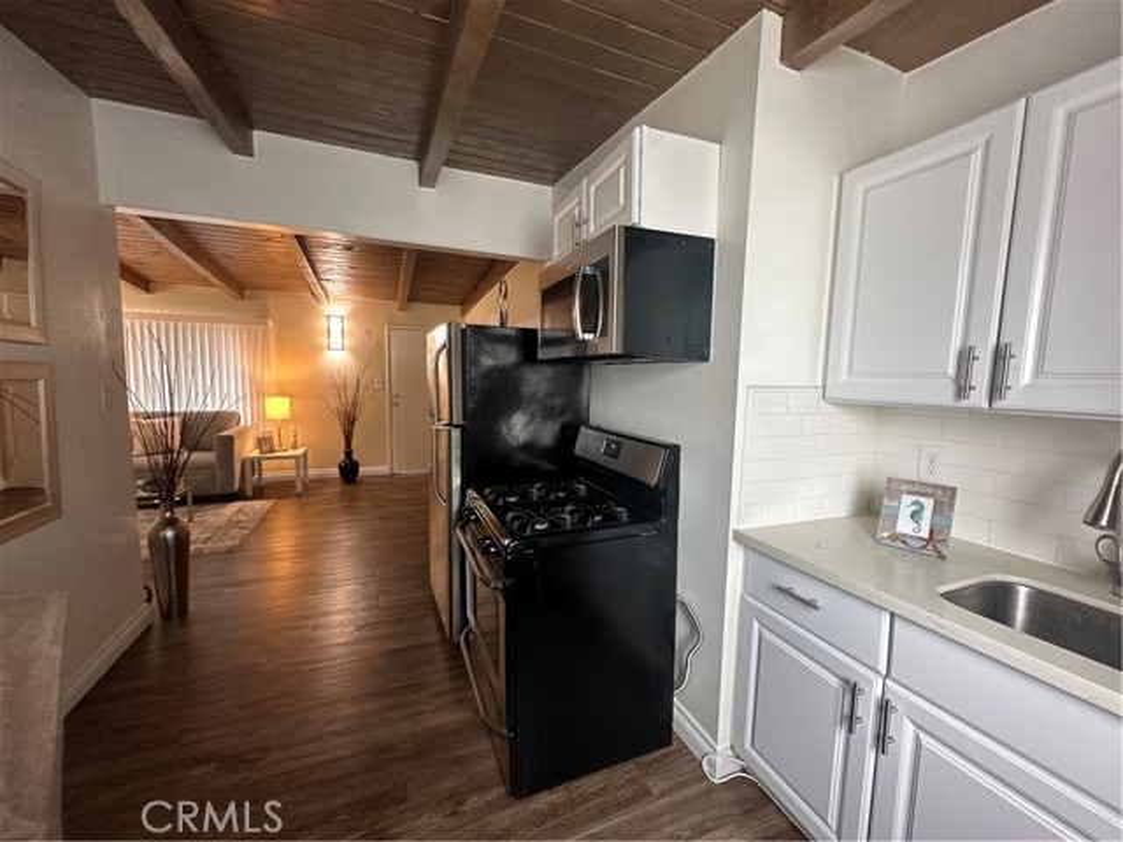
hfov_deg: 102.1
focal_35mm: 14
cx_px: 562
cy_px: 421
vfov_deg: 85.7
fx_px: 454
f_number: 2.2
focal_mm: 2.22
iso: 250
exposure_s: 1/60
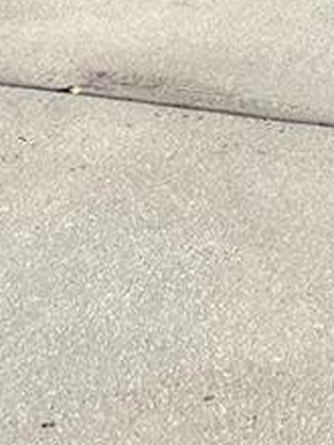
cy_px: -514
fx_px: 1827
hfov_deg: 10.4
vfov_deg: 12.0
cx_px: 281
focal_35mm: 142
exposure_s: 1/2755
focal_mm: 5.1
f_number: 1.6
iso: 50
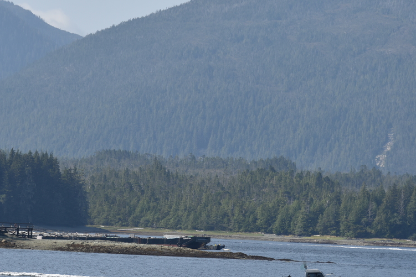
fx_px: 3744
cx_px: 181
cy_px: 97
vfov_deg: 4.2
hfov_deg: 6.4
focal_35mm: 324
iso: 100
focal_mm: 190
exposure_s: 1/400
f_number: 7.1
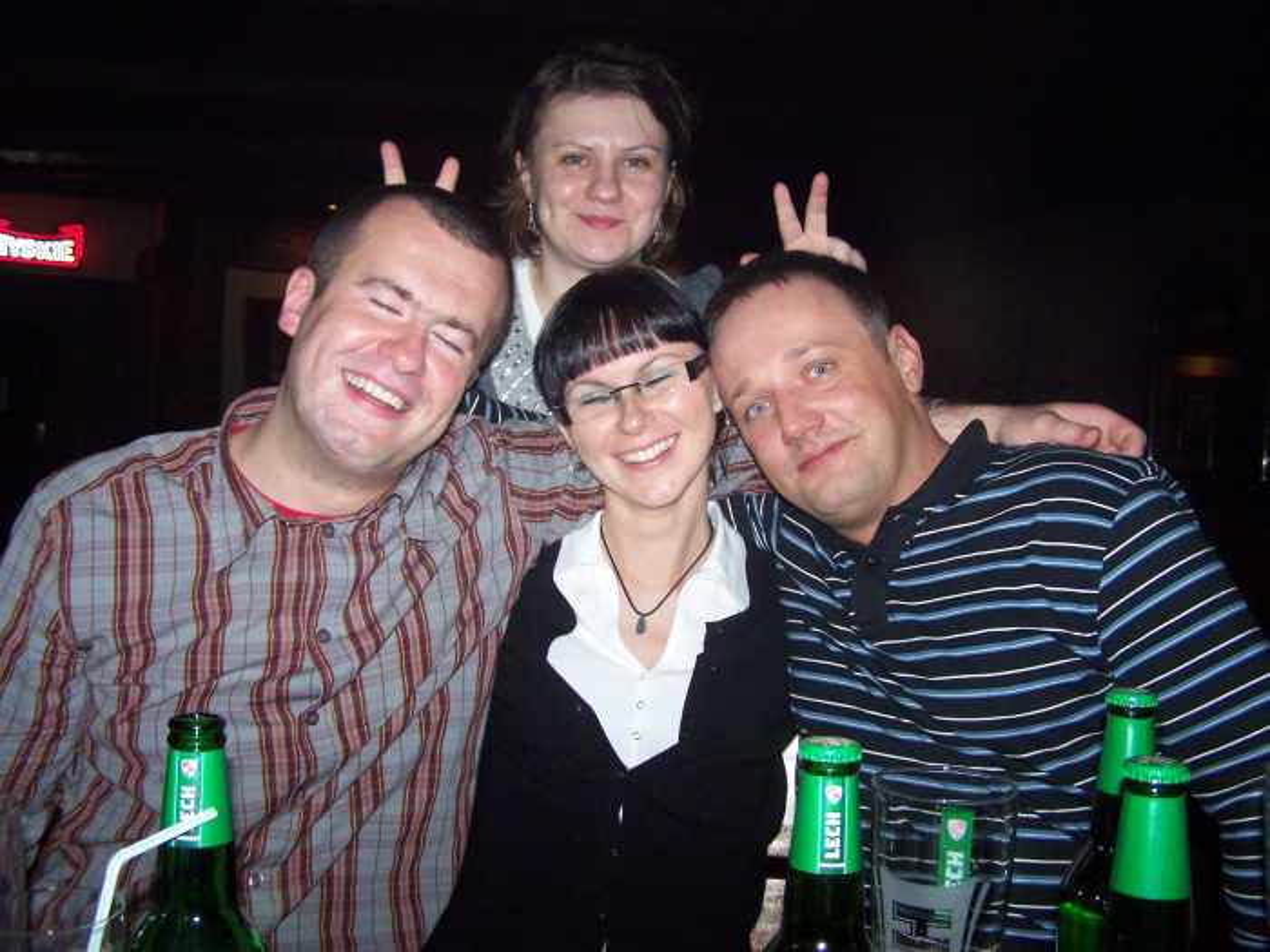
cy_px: 476
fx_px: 1394
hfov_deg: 49.0
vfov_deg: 37.7
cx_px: 635
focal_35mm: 38
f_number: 2.8
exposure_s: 1/60
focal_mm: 6.3
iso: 160
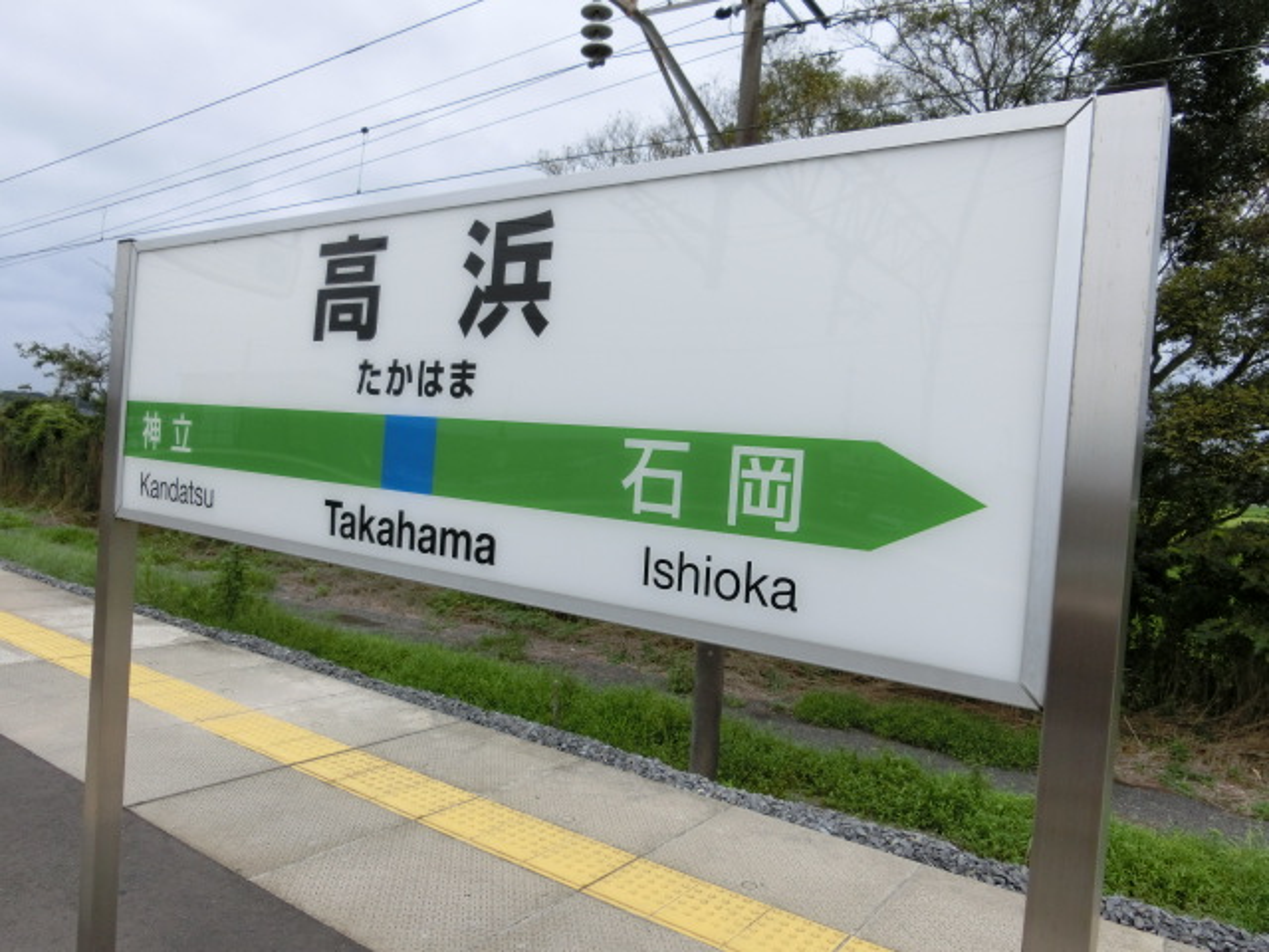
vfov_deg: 54.9
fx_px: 916
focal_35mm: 25
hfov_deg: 69.4
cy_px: 476
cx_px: 634
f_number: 3.5
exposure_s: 1/125
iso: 125
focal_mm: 4.5
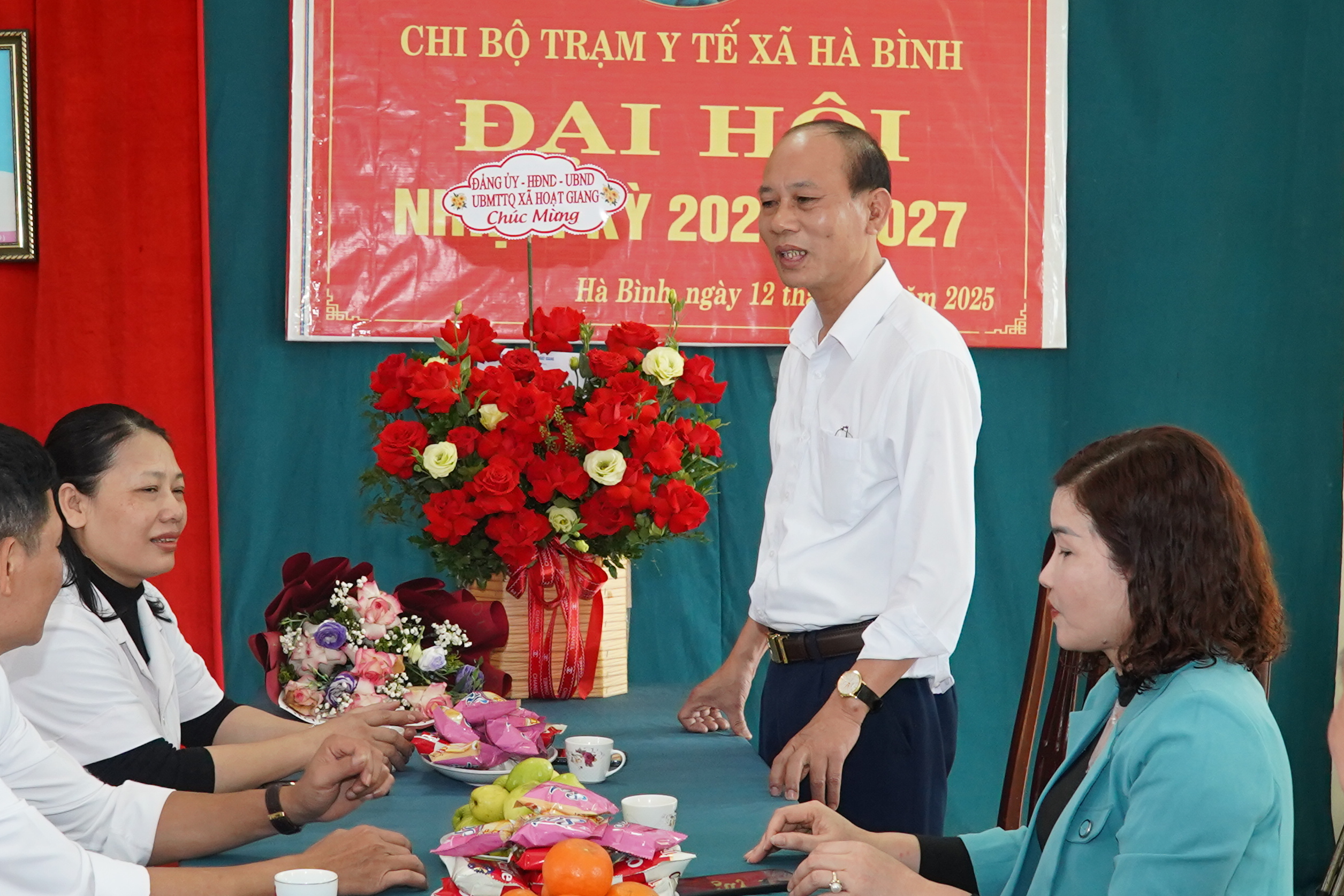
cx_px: 534
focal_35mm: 58
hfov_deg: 34.4
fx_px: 2165
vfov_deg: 23.4
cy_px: 452
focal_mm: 25
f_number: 6.3
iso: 1600
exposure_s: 1/125
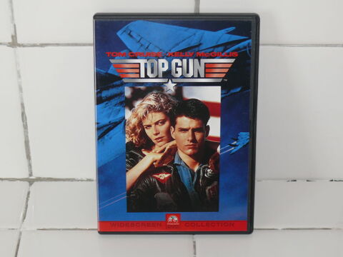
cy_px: 128
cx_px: 172
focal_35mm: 81
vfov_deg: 18.2
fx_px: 803
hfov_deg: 24.1
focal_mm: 13.1
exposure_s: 1/30
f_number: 3.2
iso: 100
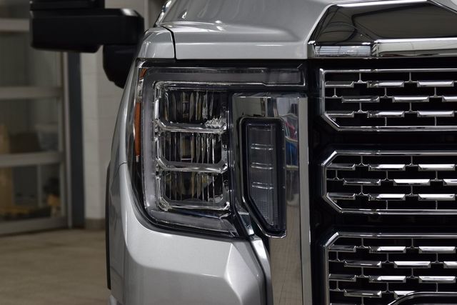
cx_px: 228
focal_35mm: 105
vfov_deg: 13.0
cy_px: 152
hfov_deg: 19.5
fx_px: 1333
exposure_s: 1/30
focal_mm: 70
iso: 450
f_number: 7.1
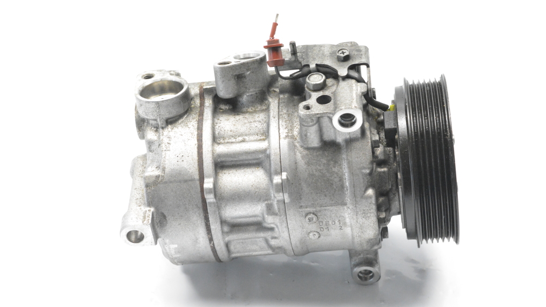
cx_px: 274
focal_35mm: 88
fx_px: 1267
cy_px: 156
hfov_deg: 24.3
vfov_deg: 13.8
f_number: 9
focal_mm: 55
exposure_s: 1/320
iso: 6400
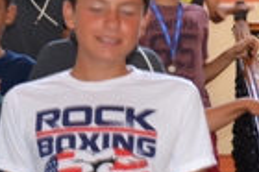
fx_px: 1085
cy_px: 223
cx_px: -7
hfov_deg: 13.4
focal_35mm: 151
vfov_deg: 8.9
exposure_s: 1/60
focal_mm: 22
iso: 1000
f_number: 4
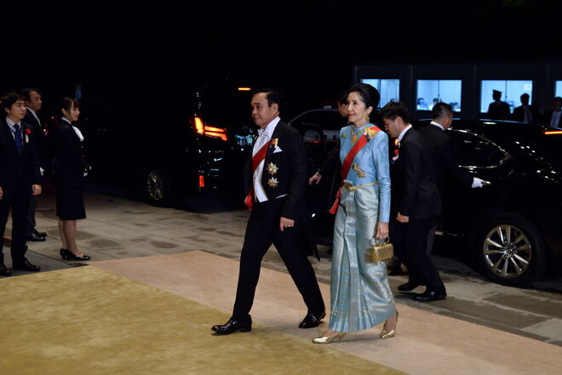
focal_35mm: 50
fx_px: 781
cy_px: 188
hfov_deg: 39.6
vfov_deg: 27.0
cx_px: 281
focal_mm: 50
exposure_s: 1/320
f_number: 4
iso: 2500
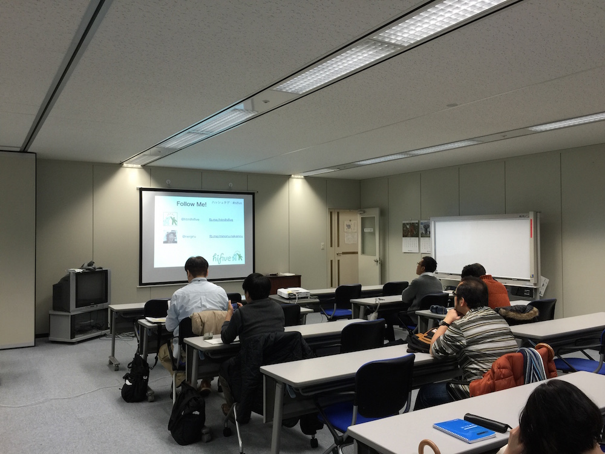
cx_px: 302
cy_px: 227
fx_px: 507
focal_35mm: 29
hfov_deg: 61.7
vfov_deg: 48.2
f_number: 2.2
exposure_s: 1/30
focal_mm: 4.15
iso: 40
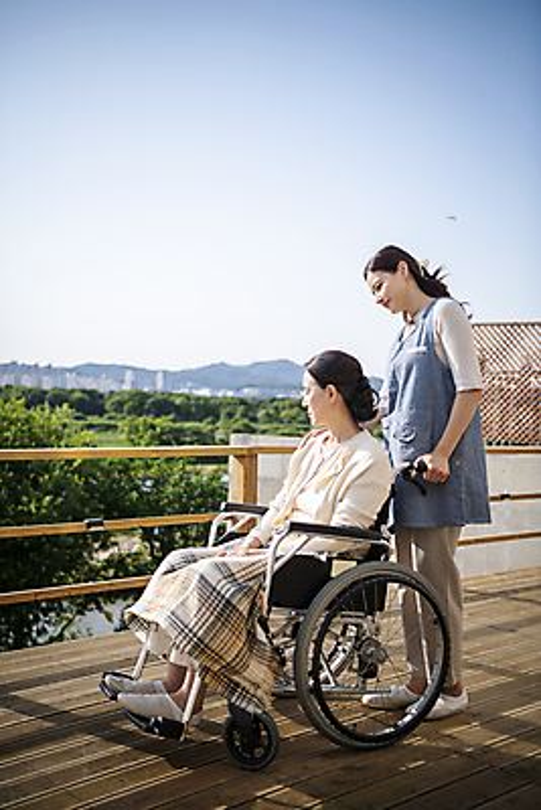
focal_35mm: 42
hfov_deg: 31.9
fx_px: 946
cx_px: 270
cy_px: 405
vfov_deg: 46.4
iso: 200
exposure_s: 1/4000
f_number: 2.8
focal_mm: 42
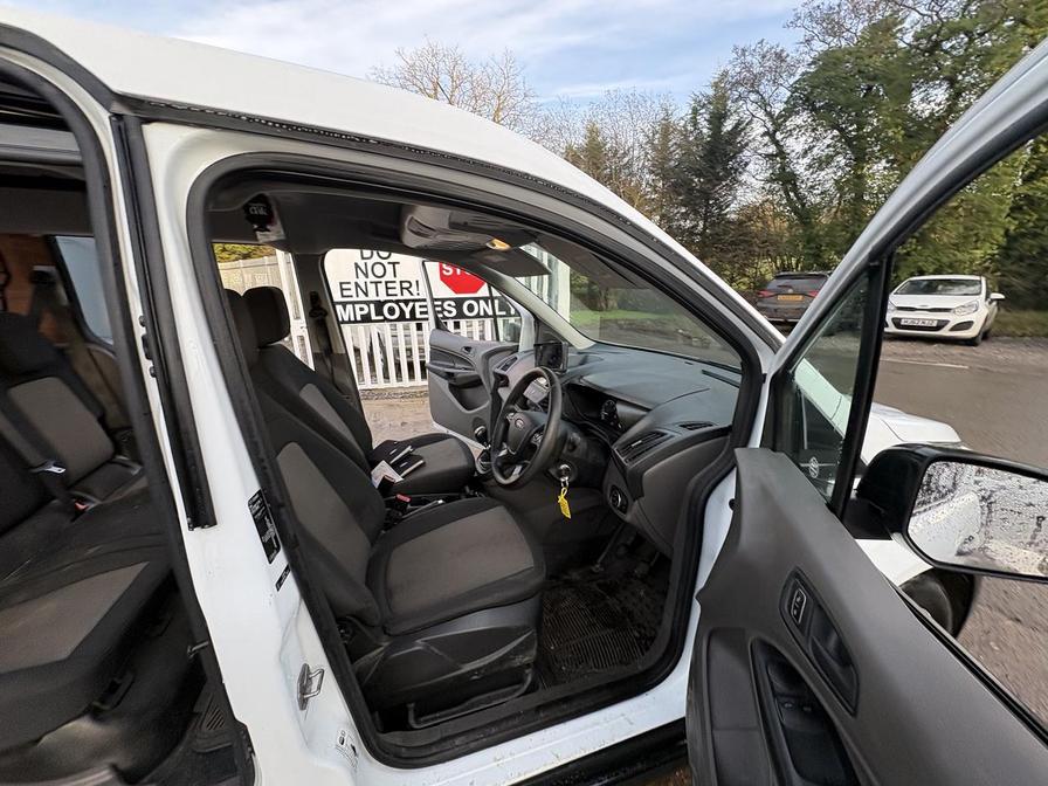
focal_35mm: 14
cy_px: 393
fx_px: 424
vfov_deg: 85.7
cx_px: 524
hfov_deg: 102.1
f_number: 2.2
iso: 64
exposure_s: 1/106
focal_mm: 2.22
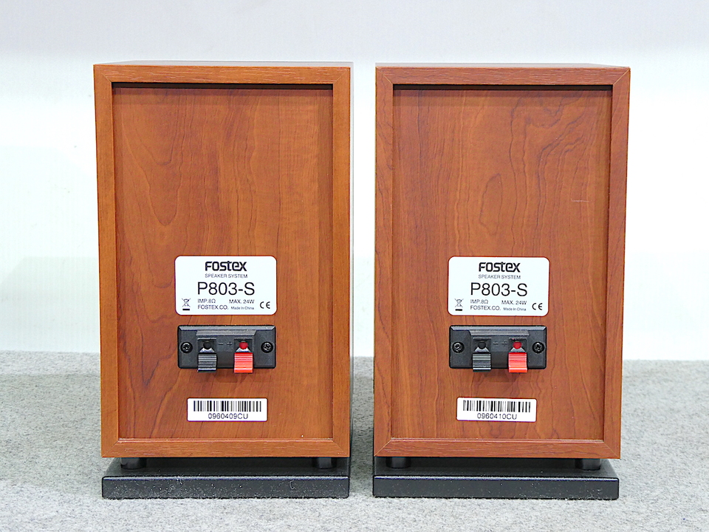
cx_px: 354
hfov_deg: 27.8
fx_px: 1434
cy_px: 266
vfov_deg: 21.0
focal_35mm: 70
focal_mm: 12.5
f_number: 4.5
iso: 200
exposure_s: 1/5
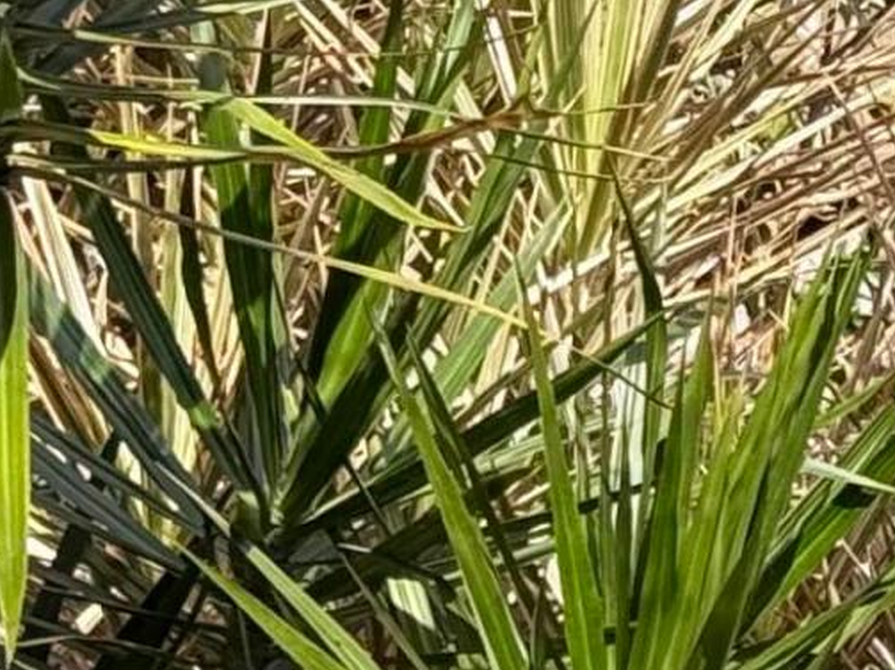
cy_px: -755
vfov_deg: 5.3
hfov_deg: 6.7
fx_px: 7108
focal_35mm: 275
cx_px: 2495
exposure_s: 1/2208
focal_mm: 6.76
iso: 80
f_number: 1.78
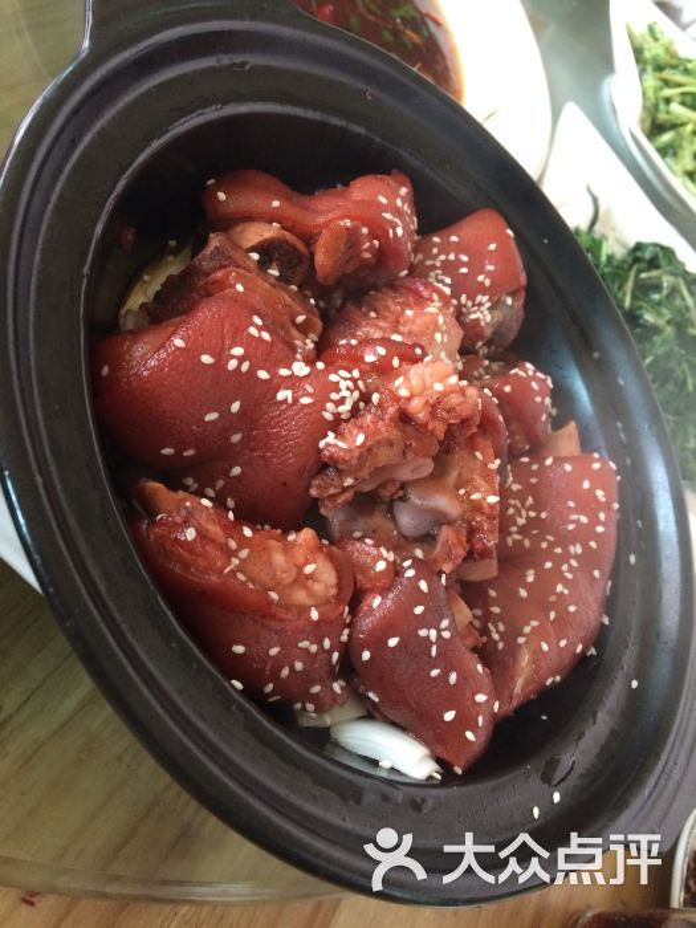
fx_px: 777
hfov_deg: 48.2
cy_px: 464
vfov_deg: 61.7
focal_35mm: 29
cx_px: 348
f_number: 2.2
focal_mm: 4.15
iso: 250
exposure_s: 1/30
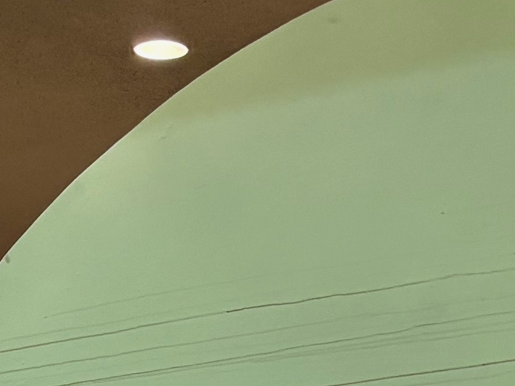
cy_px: 959
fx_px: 2068
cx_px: 538
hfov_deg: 13.9
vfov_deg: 9.4
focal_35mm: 139
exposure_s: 1/60
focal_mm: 5.96
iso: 200
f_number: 1.6
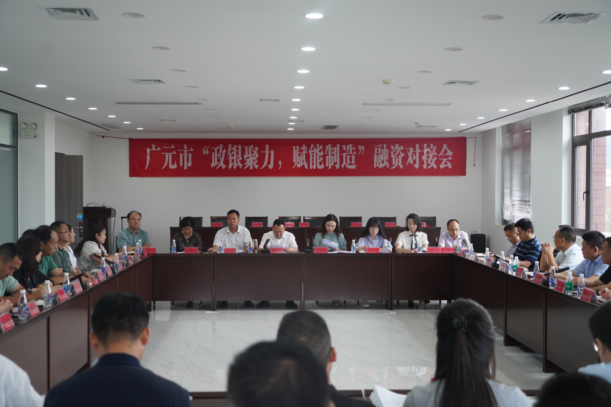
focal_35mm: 43
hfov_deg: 45.4
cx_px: 306
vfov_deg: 31.2
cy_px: 204
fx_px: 730
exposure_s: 1/160
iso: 1000
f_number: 4.5
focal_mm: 43
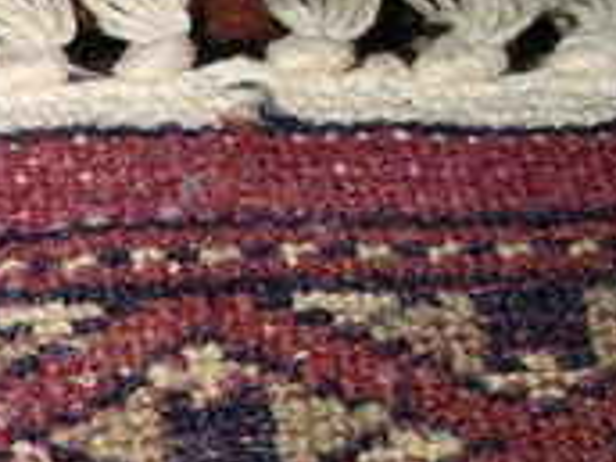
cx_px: -505
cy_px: 641
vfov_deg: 10.5
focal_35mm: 138
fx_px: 2456
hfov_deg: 12.9
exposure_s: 1/40
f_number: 7.9
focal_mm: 7.8
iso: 64
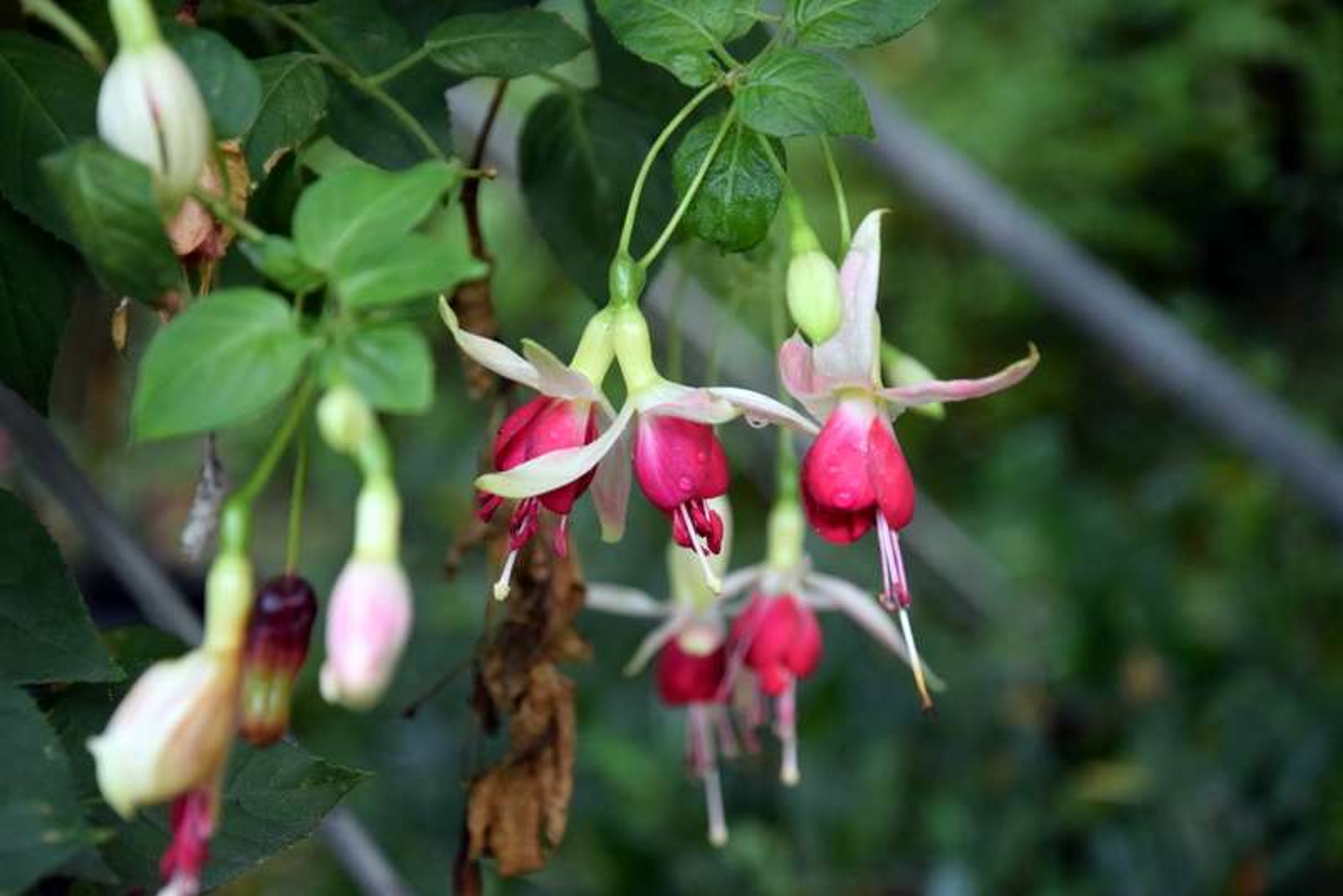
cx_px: 672
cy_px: 448
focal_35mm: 120
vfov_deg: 11.4
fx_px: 4478
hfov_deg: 17.1
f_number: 5.6
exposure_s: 1/125
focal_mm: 80
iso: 640
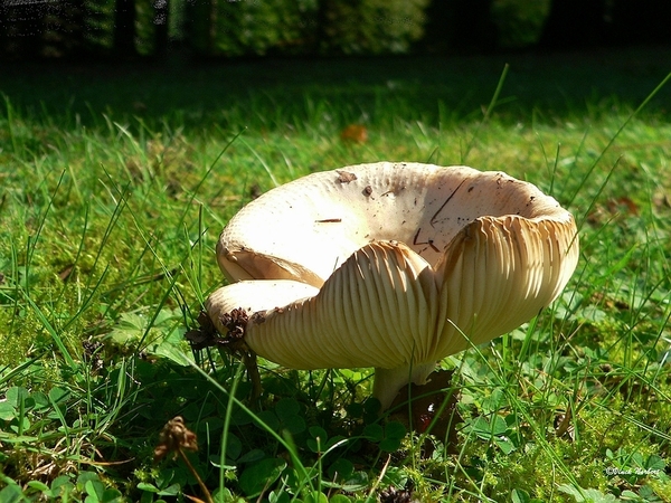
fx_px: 814
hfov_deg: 44.8
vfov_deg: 34.3
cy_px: 252
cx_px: 336
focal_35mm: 42
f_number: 2.8
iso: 100
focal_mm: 7
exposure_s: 1/1000
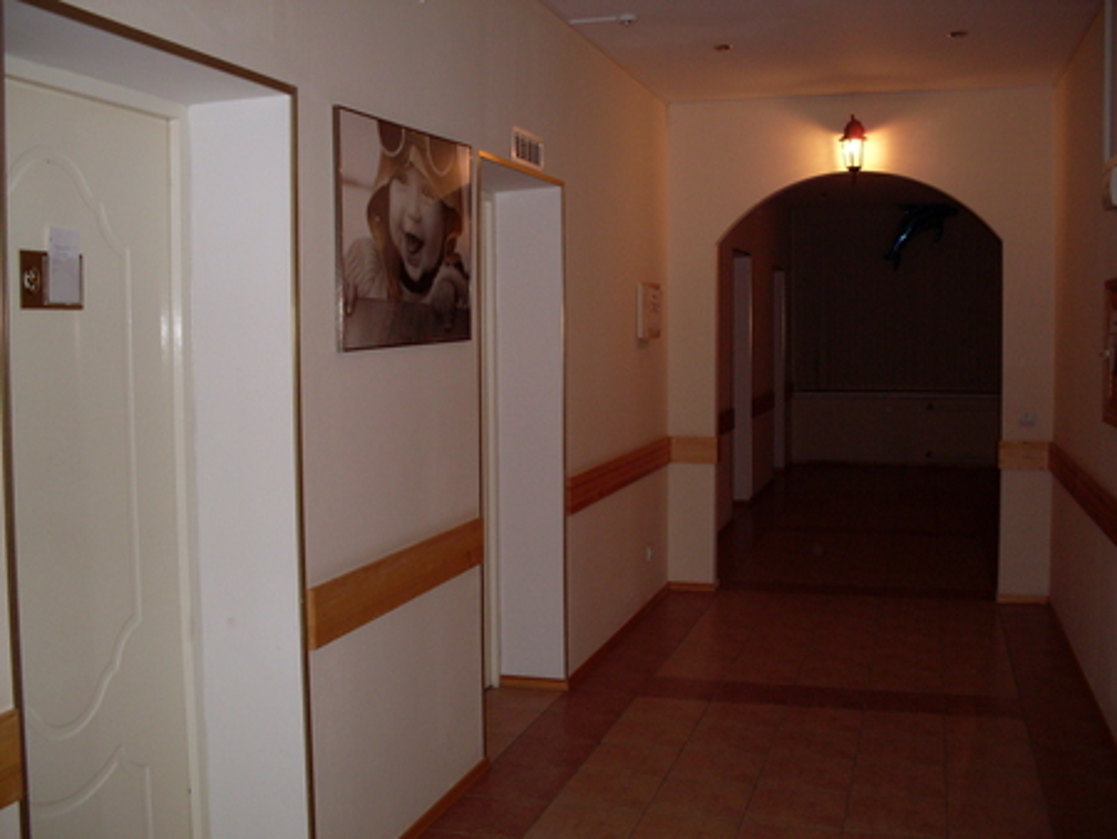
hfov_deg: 49.0
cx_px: 558
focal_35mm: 38
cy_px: 420
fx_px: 1227
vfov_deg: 37.8
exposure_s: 1/45
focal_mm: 6.3
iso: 100
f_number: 2.8
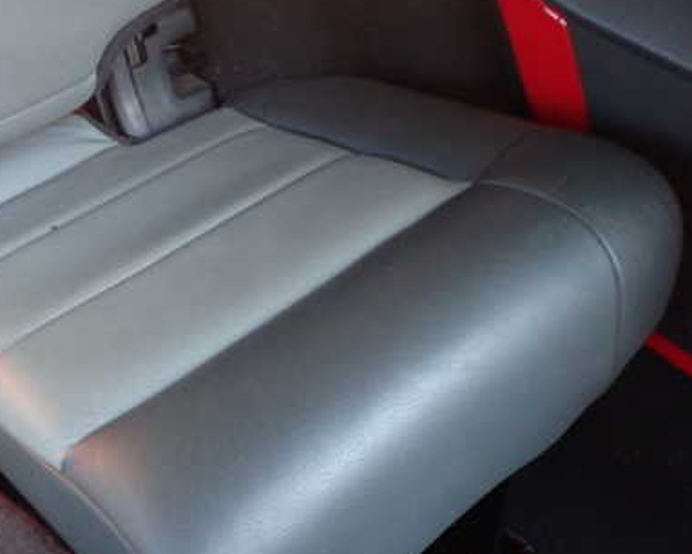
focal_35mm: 46
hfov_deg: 39.9
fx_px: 943
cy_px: 322
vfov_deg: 32.7
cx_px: 241
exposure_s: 1/25
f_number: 2.3
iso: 800
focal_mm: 5.4
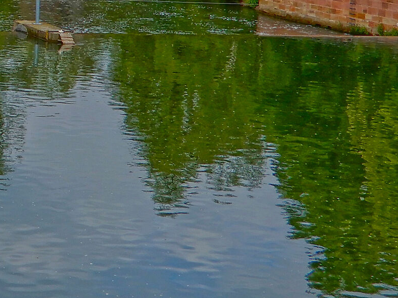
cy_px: -47
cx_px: -190
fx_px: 1483
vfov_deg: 11.3
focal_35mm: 129
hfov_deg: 14.3
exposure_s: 1/500
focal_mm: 7.5
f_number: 4
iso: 80
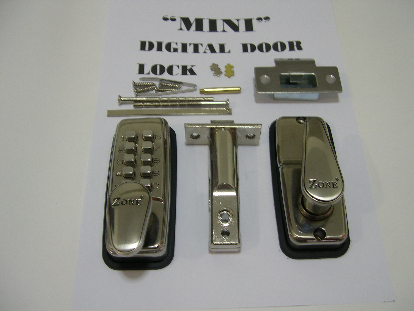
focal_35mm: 38
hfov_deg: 49.0
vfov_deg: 37.7
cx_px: 207
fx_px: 454
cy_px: 156
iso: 100
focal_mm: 8
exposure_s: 1/8.4
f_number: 2.8
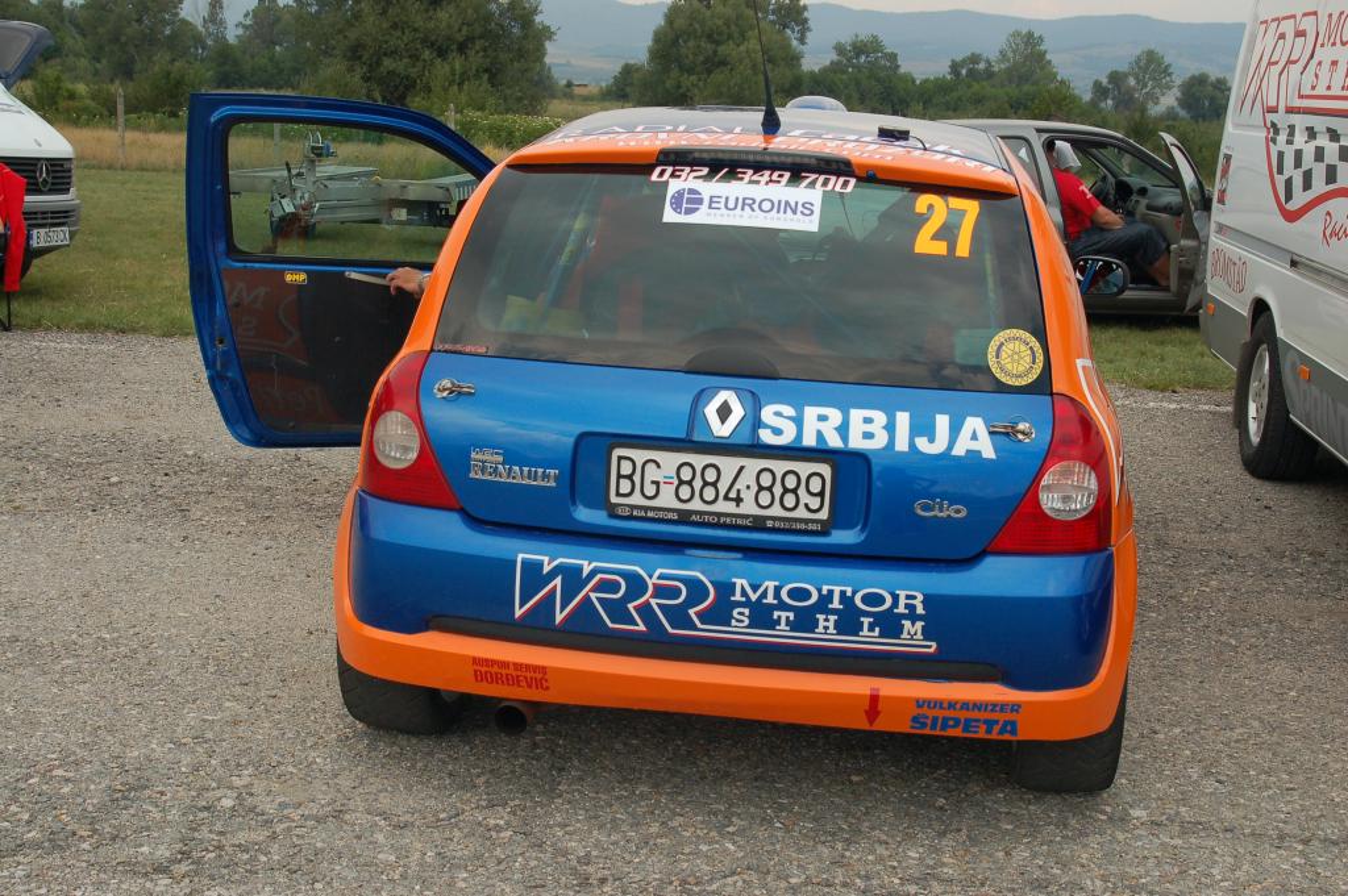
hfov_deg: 38.9
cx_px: 674
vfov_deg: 26.4
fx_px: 1908
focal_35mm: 51
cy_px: 448
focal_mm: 34
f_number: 10
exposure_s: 1/250
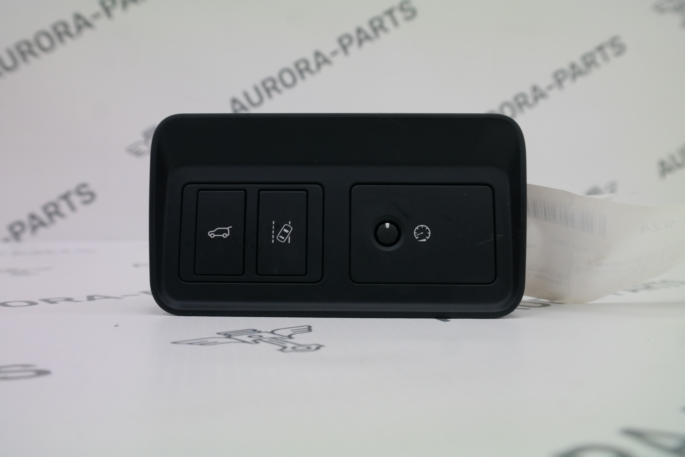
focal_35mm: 41
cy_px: 228
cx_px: 342
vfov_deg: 32.6
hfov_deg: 47.4
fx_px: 780
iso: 800
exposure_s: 1/50
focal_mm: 27
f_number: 7.1
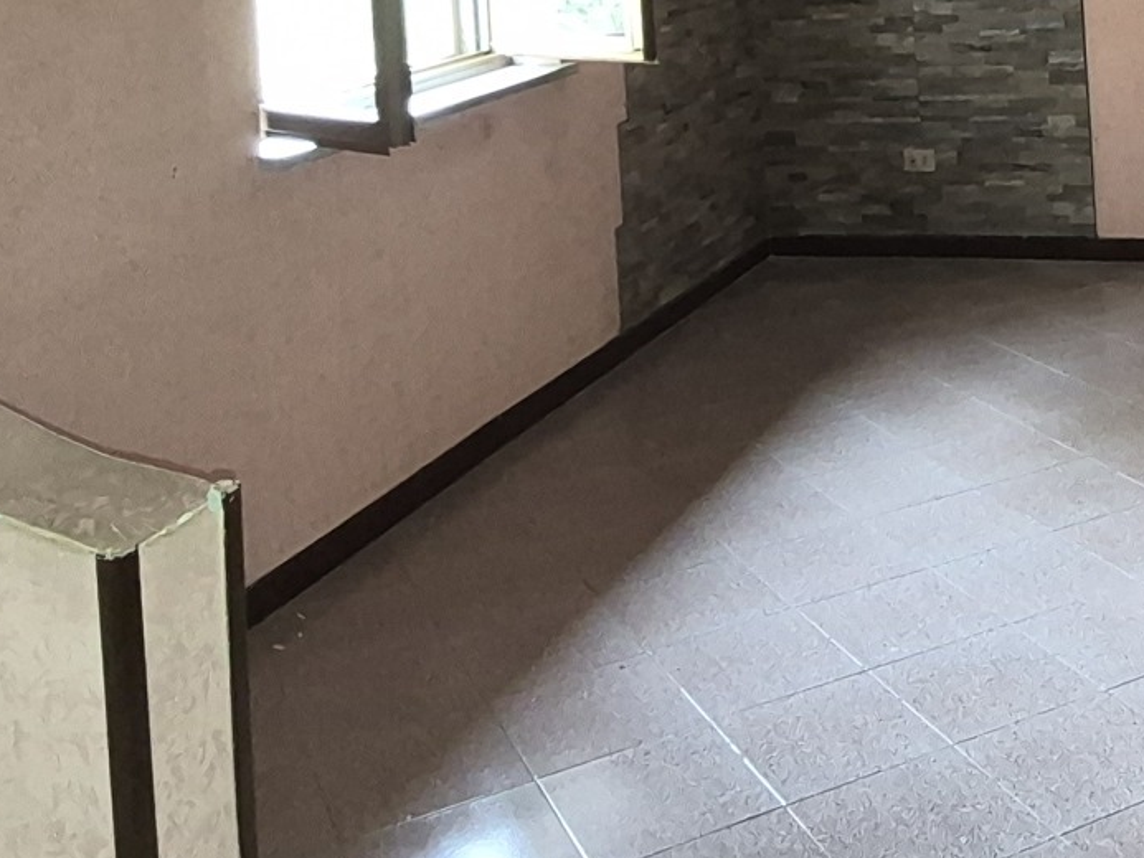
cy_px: -107
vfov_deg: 27.5
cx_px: 901
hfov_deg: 38.3
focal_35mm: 48
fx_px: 1587
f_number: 2.2
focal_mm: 1.74
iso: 400
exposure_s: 1/33
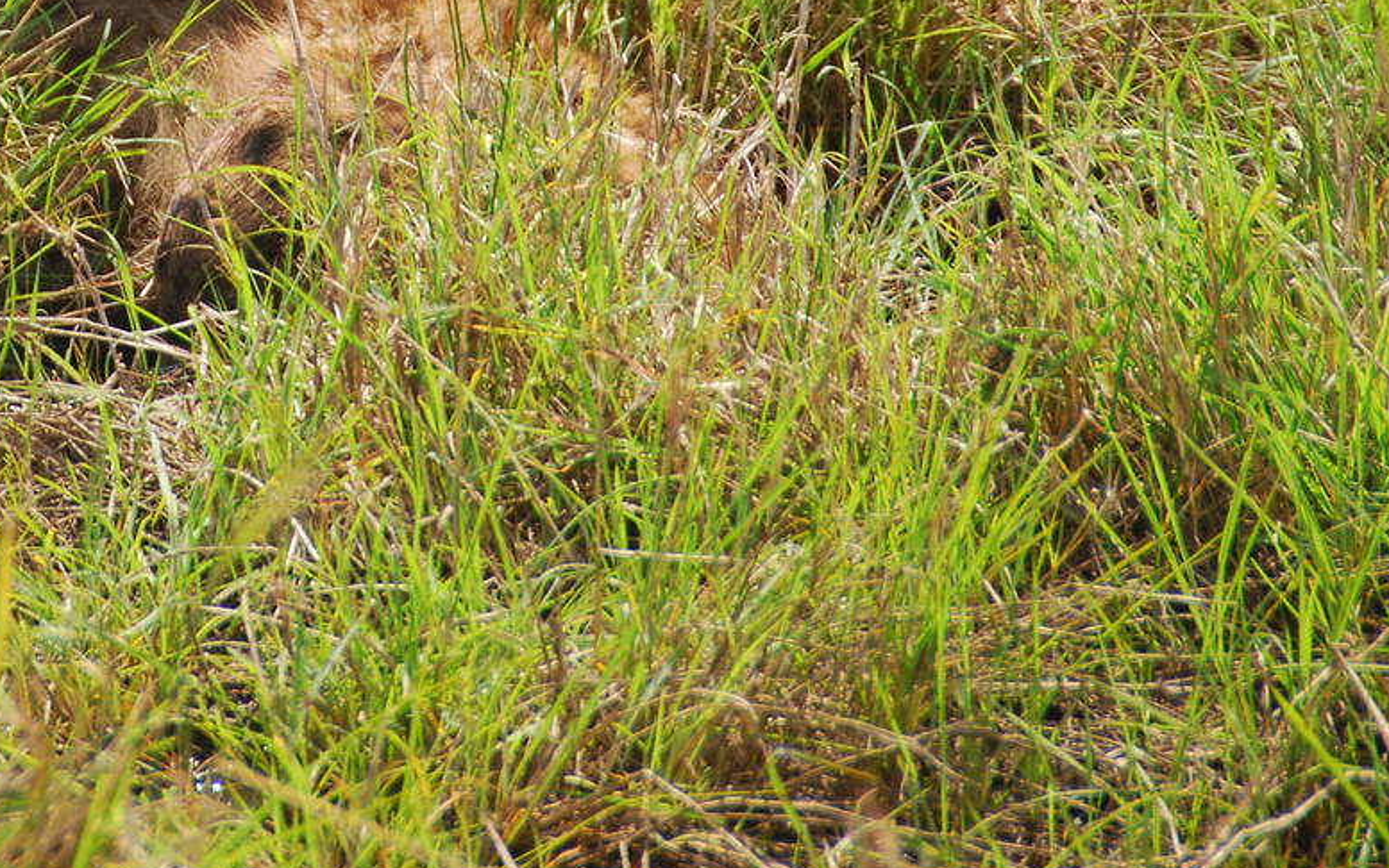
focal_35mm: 630
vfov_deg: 2.1
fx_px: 23854
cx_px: 204
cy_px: -65
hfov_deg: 3.3
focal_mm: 200
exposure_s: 1/400
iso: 200
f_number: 5.6
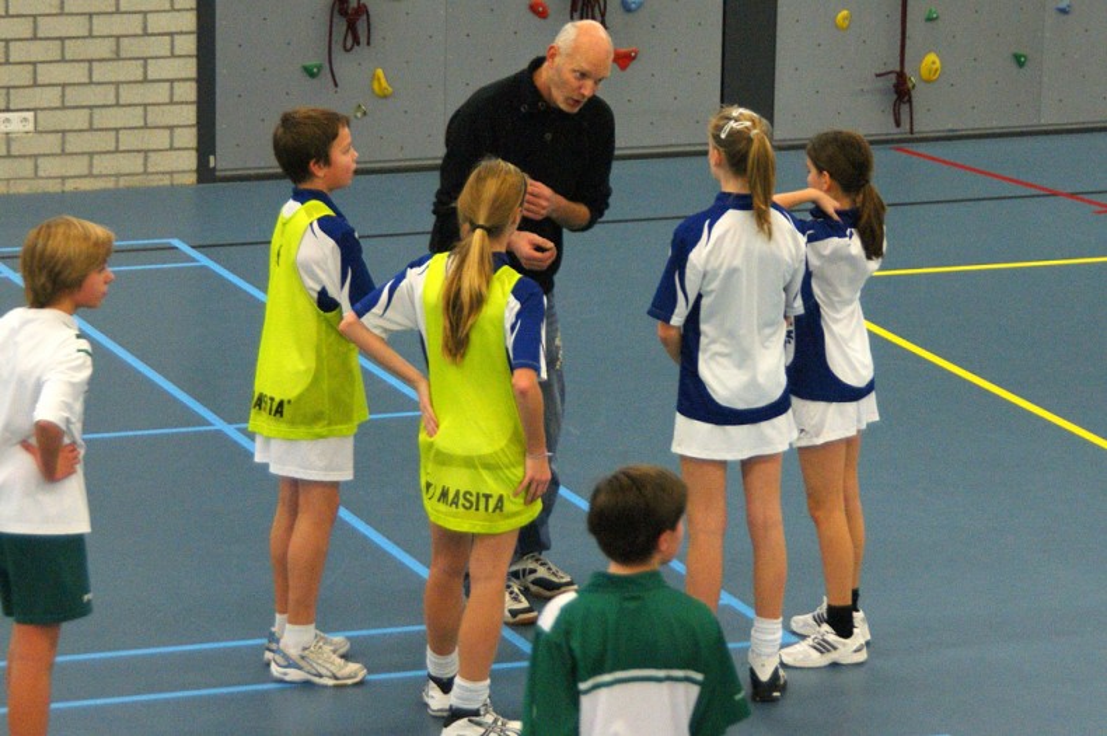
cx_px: 554
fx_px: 3917
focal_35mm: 128
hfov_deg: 16.1
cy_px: 368
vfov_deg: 10.7
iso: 800
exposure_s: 1/100
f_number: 5.6
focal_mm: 85
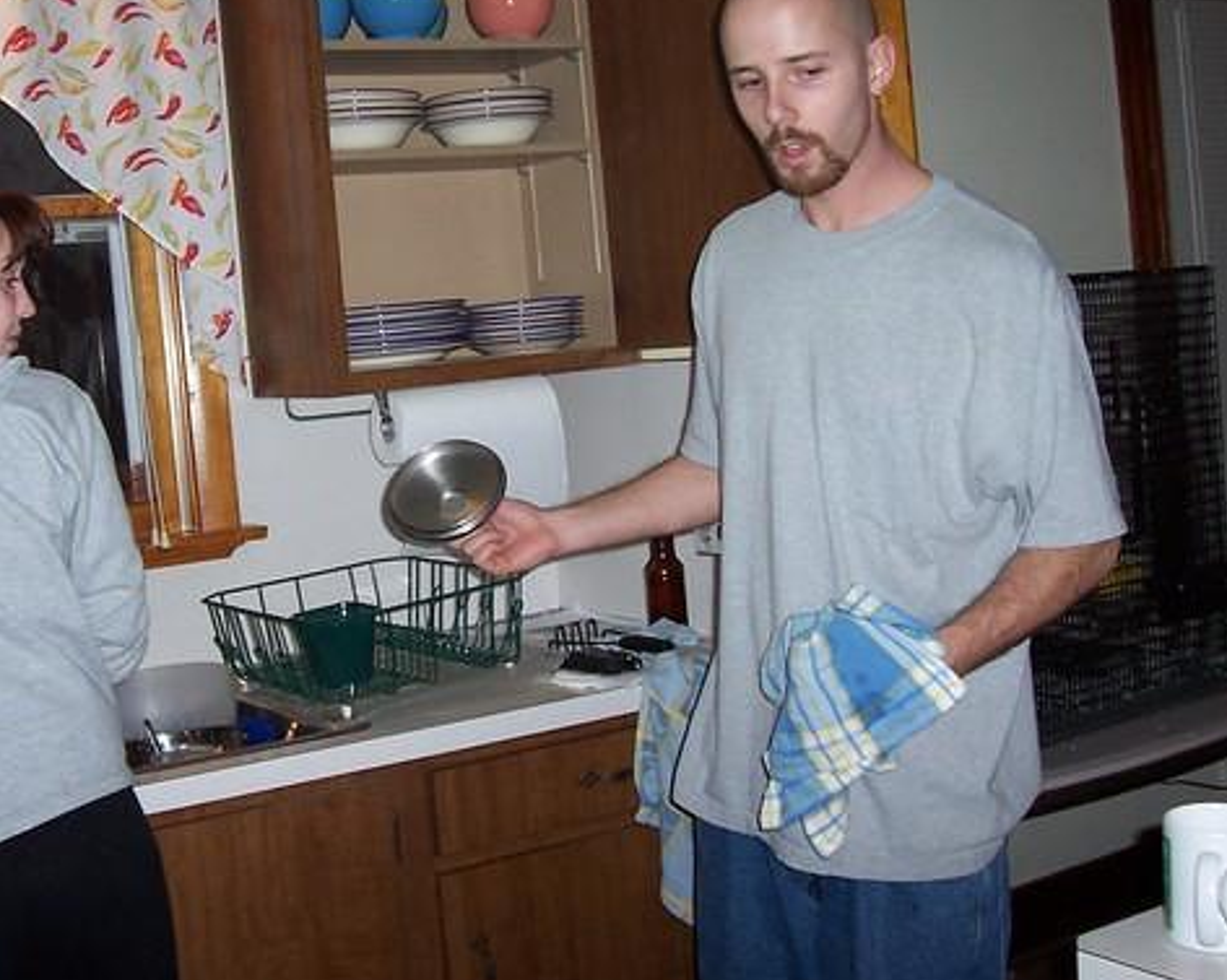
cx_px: 455
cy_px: 398
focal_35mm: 49
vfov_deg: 30.7
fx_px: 1778
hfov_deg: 37.8
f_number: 2.8
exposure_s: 1/60
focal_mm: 5.6
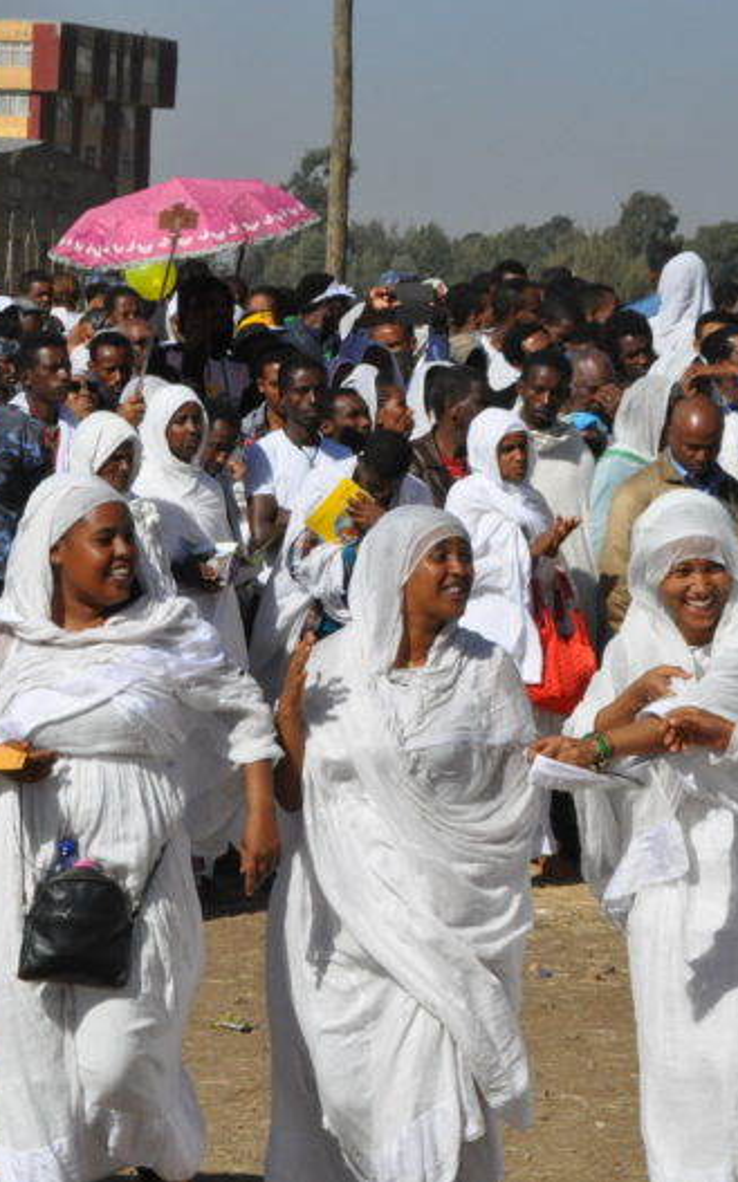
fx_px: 6119
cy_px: 591
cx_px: 182
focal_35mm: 190
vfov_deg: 11.0
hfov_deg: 6.9
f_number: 18
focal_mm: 82
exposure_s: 1/1250
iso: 1600
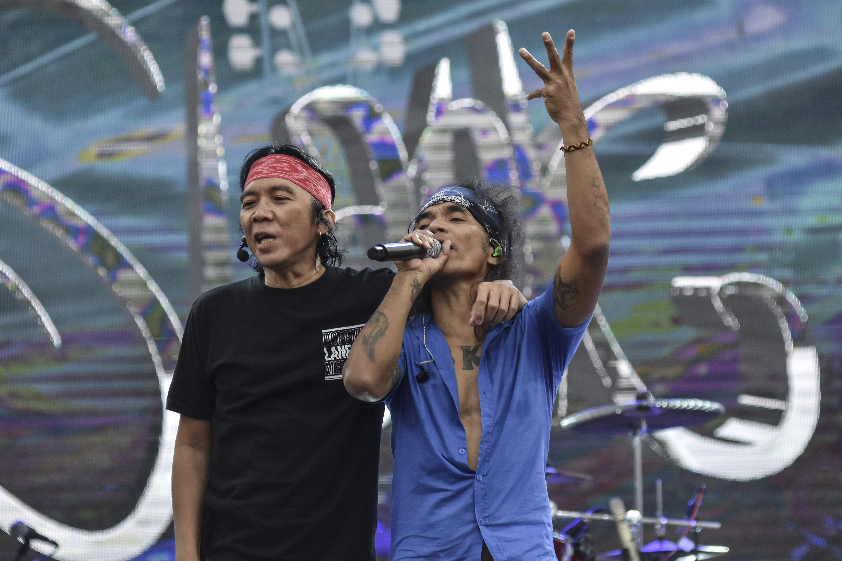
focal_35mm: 255
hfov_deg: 8.1
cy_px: 280
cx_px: 421
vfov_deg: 5.4
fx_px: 5964
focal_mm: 170
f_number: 3.5
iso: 800
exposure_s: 1/400
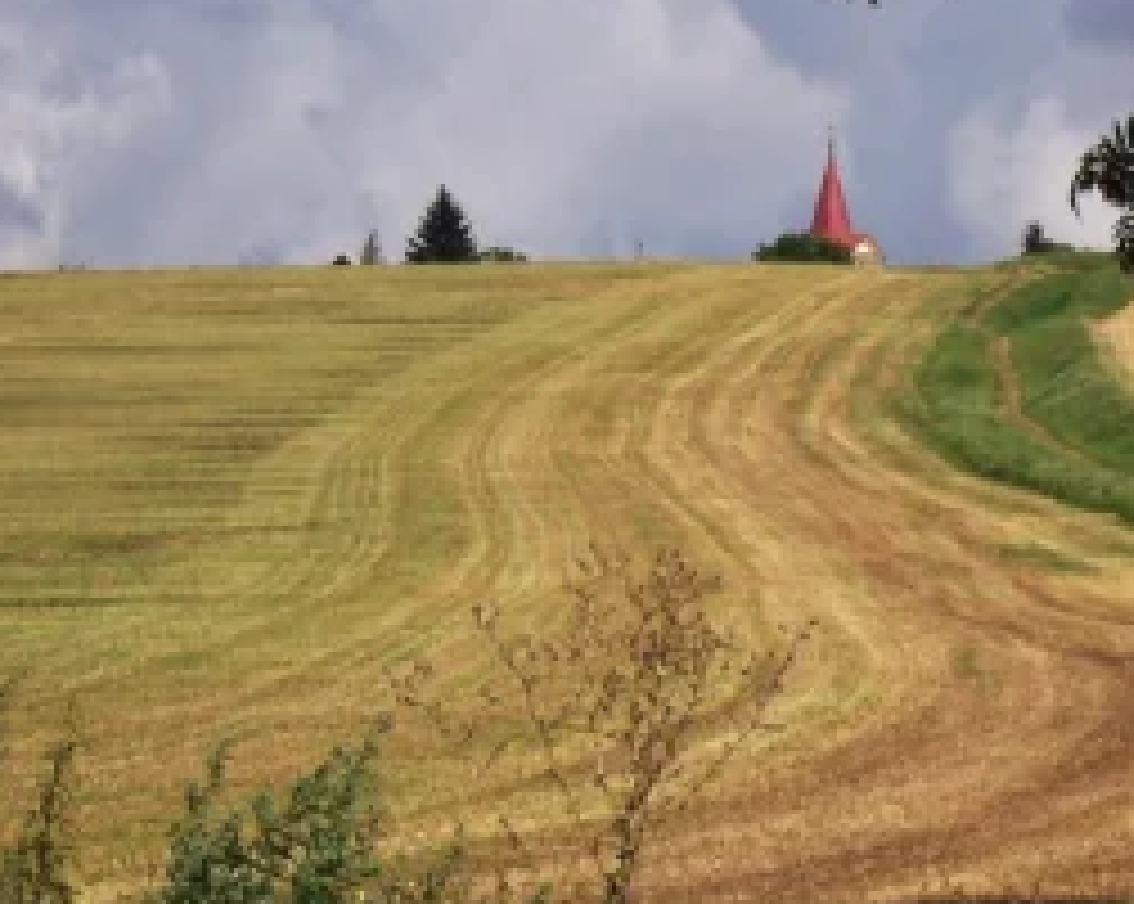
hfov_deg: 8.1
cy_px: 202
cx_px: 790
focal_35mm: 240
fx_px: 8046
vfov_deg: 6.4
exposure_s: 1/750
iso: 80
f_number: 8
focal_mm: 22
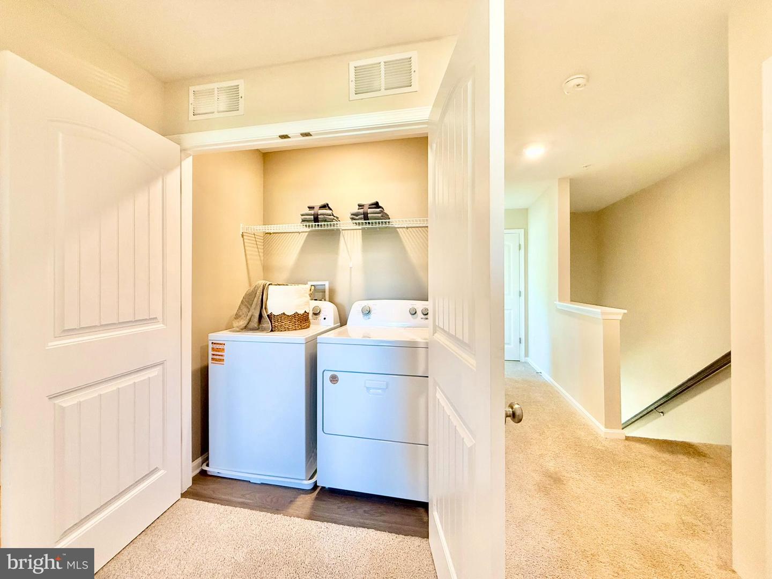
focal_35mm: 14
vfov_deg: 85.7
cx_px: 386
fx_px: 312
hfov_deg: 102.1
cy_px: 290
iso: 320
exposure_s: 1/120
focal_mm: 2.22
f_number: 2.2
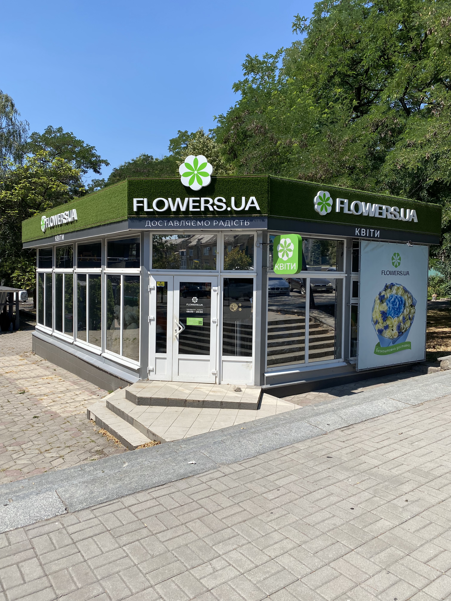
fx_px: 452
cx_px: 226
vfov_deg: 67.3
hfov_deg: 53.1
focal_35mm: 26
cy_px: 300
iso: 32
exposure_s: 1/2817
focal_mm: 4.25
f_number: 1.8
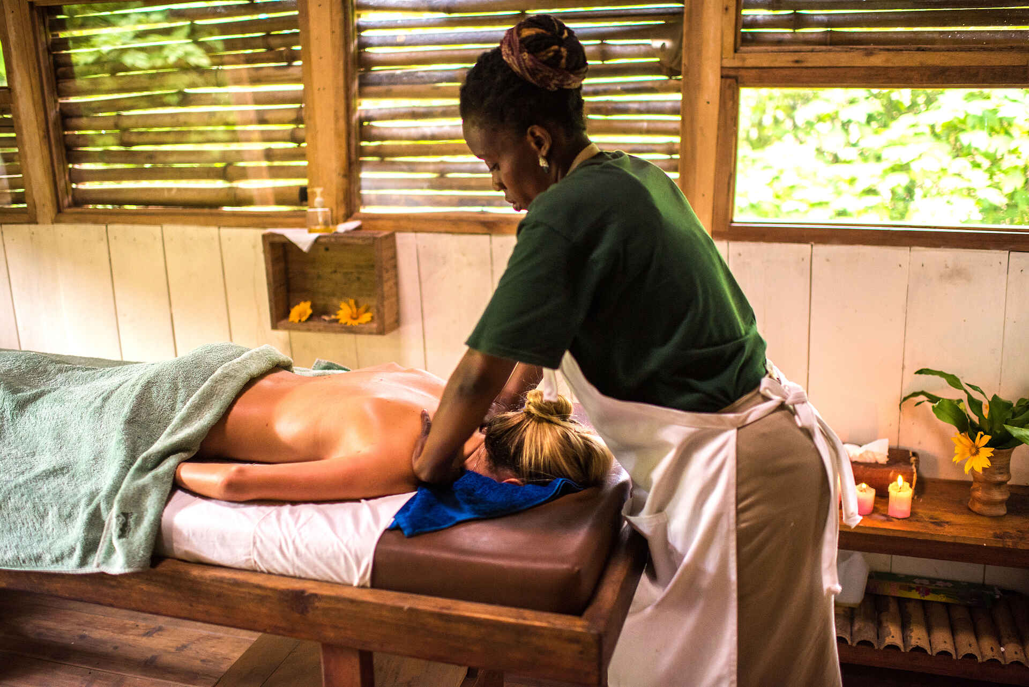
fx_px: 1001
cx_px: 514
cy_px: 344
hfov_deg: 54.4
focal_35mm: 35
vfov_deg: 37.9
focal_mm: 35
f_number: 1.4
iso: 640
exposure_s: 1/500
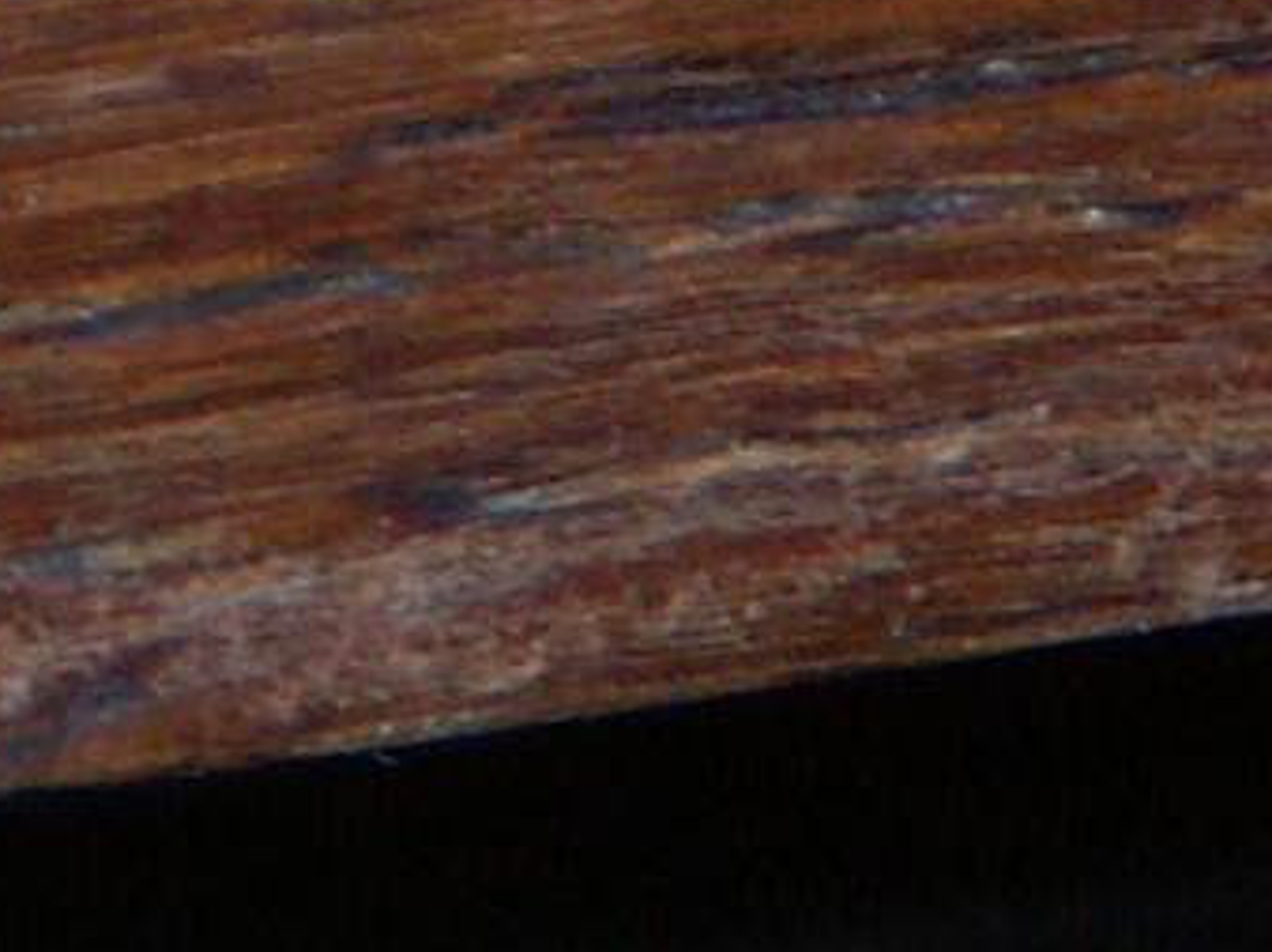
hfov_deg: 1.6
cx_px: -1618
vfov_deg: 1.2
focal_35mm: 1226
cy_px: -1215
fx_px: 45019
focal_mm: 50.8
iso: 100
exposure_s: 1/200
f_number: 3.5
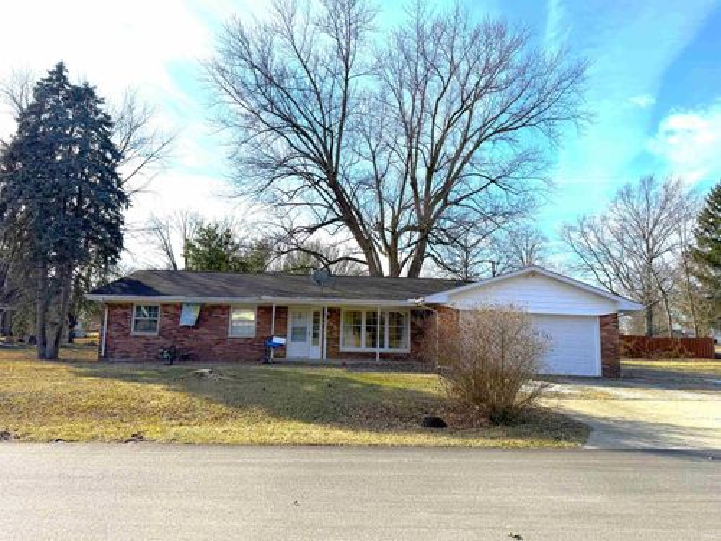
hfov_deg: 71.6
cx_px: 360
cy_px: 270
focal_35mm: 24
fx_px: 500
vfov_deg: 56.8
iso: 80
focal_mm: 6.76
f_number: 1.78
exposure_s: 1/4975
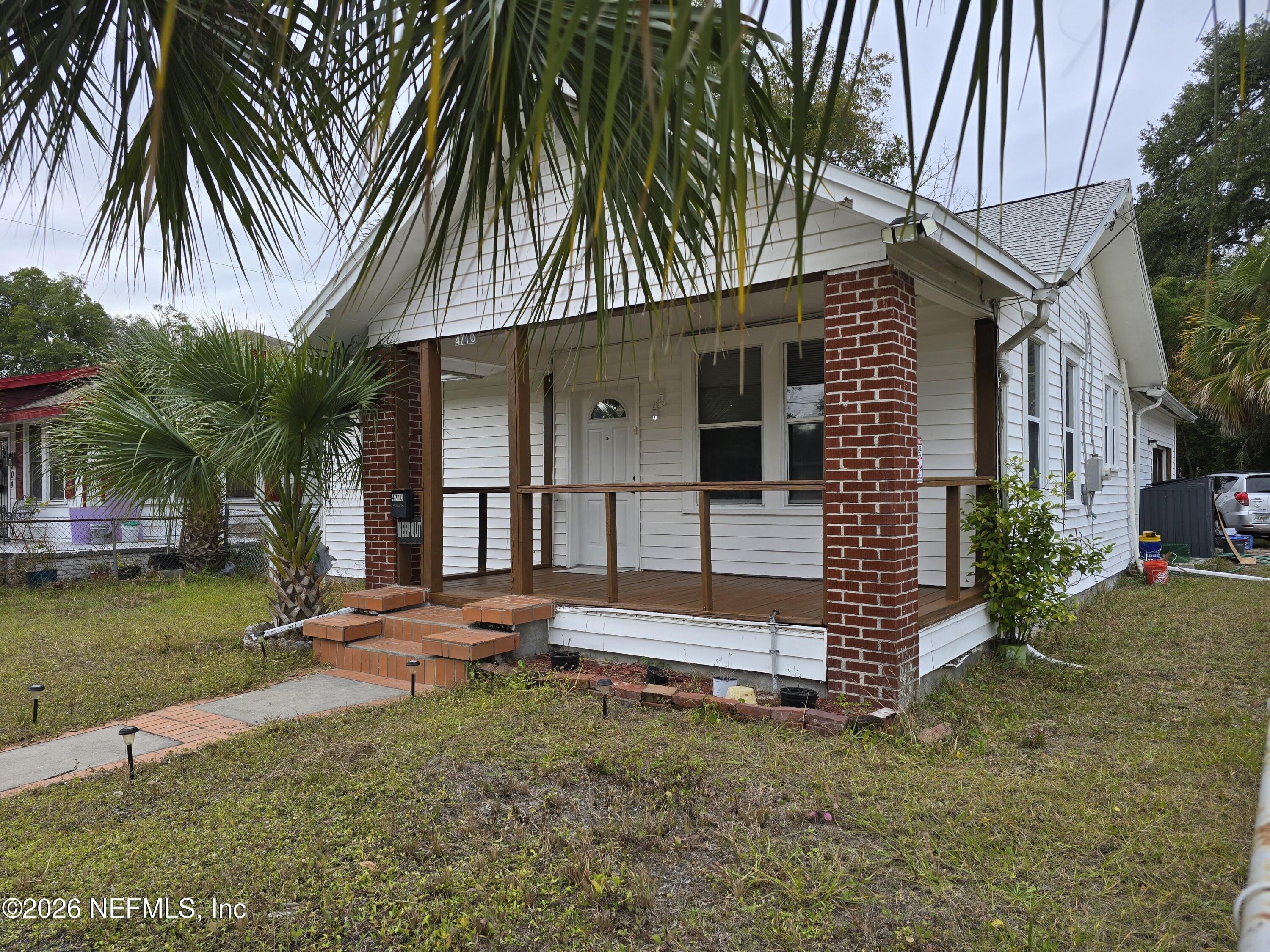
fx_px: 844
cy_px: 476
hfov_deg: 73.9
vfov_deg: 58.9
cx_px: 635
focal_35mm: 23
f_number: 1.7
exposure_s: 1/180
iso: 12
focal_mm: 6.3
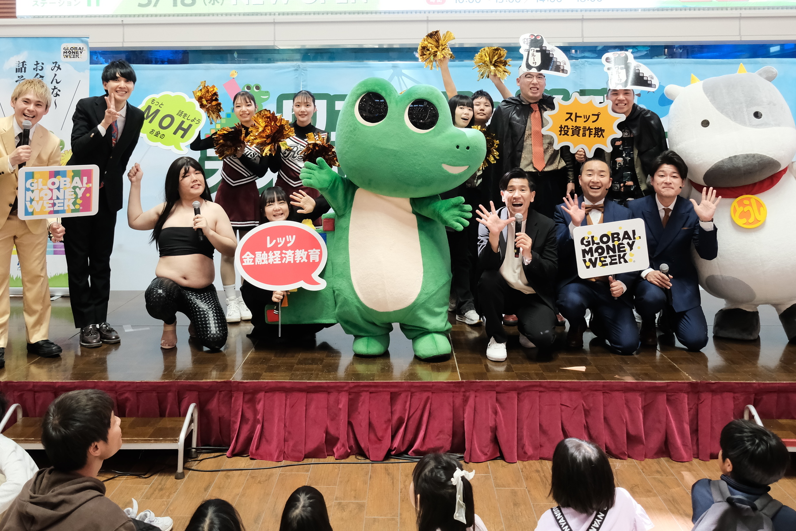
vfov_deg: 53.1
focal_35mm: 24
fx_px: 531
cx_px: 398
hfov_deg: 73.7
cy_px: 266
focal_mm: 16
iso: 1600
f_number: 2.8
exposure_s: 1/125
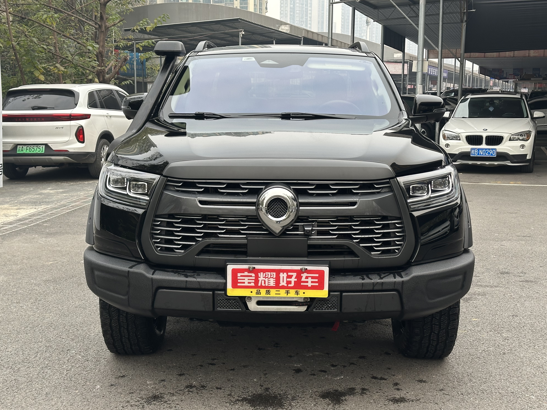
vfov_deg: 29.7
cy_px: 207
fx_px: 774
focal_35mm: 49
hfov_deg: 38.9
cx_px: 269
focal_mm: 6.86
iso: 50
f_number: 1.78
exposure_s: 1/147
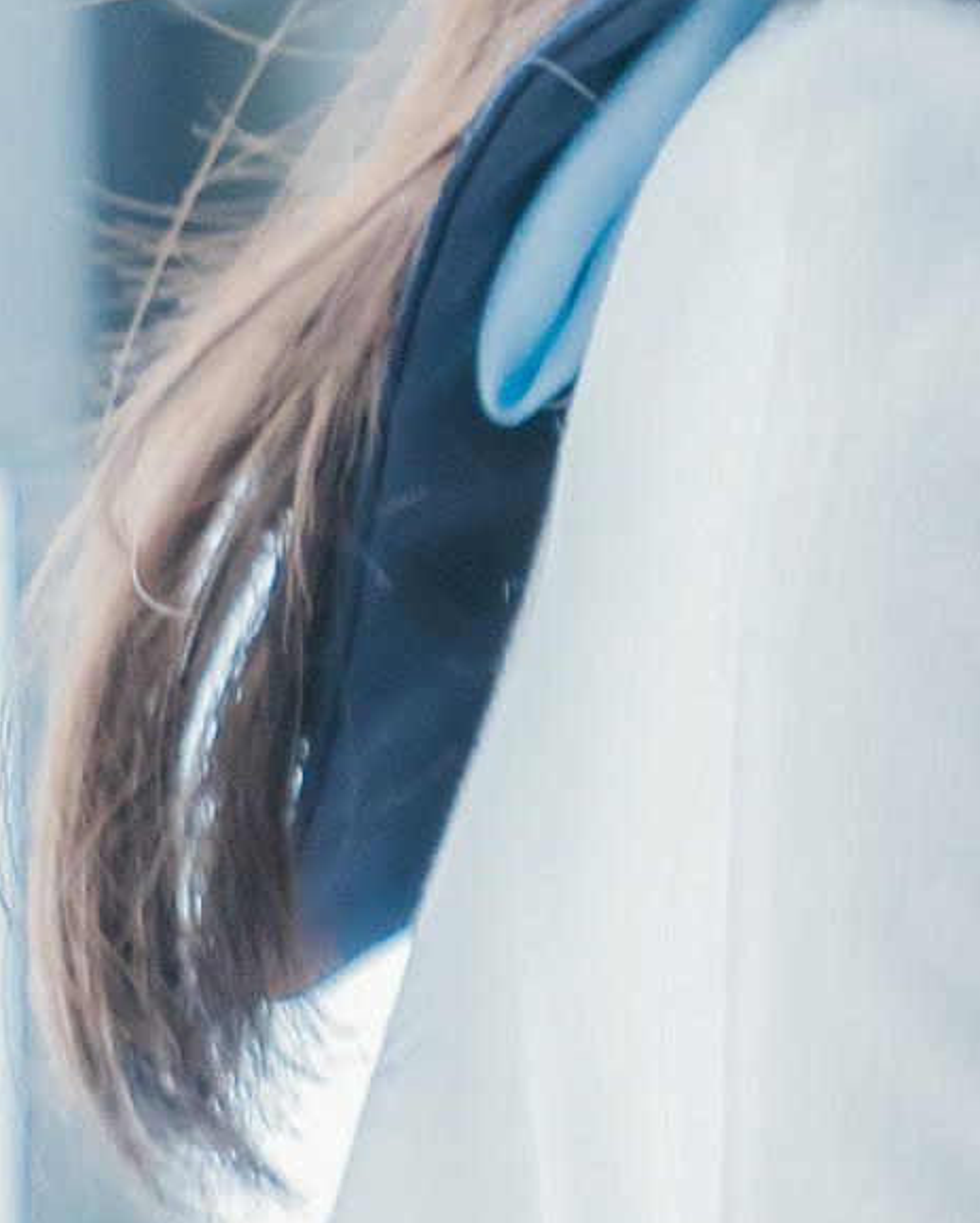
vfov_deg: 5.4
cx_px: 2703
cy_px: 544
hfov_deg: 4.2
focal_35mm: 355
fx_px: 12860
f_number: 4
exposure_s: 1/50
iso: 1250
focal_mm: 55
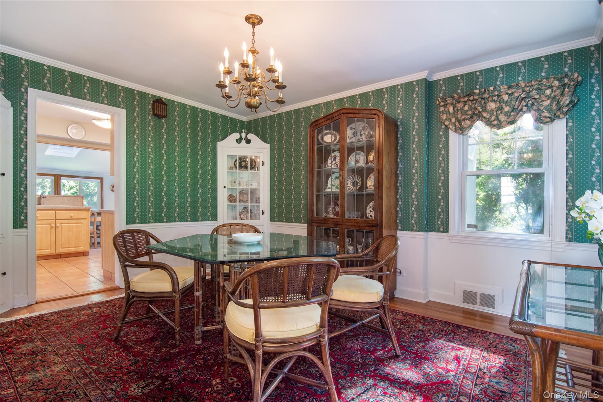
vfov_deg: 72.0
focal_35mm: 16
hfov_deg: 95.0
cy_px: 201
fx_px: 276
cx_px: 302
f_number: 8
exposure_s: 1/40
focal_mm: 11
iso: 640
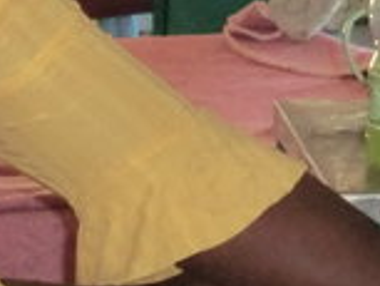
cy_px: 415
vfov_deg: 6.5
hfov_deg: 8.7
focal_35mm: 228
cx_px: 112
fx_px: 2505
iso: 400
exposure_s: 1/60
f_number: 3.6
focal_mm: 6.1
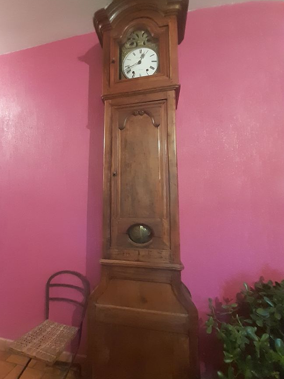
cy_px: 198
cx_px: 122
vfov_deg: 98.1
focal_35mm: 15
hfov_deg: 81.3
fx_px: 164
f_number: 2.2
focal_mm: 1.13
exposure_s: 1/20
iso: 800
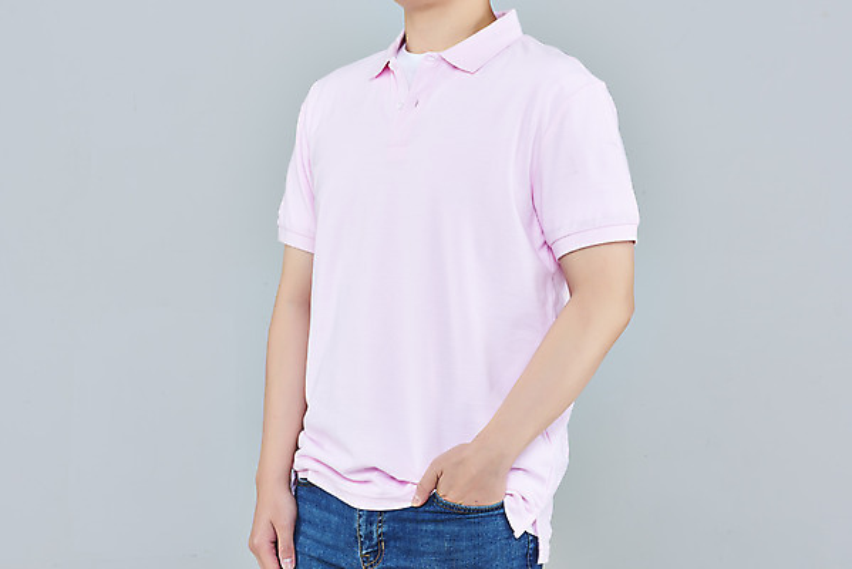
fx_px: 2960
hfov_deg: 16.4
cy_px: 284
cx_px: 426
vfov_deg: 11.0
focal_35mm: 125
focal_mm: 125
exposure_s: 1/125
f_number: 18
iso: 100
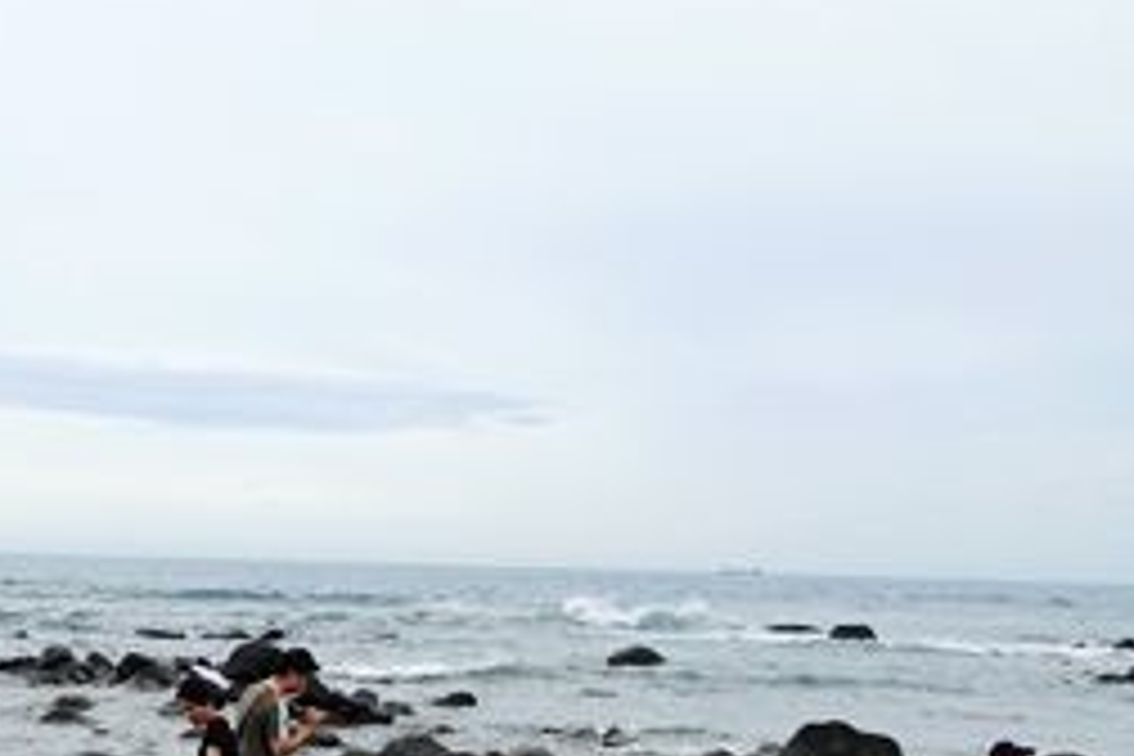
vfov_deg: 20.3
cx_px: 266
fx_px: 1953
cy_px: 947
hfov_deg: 31.7
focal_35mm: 62
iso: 125
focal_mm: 8.8
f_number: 4
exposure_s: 1/200
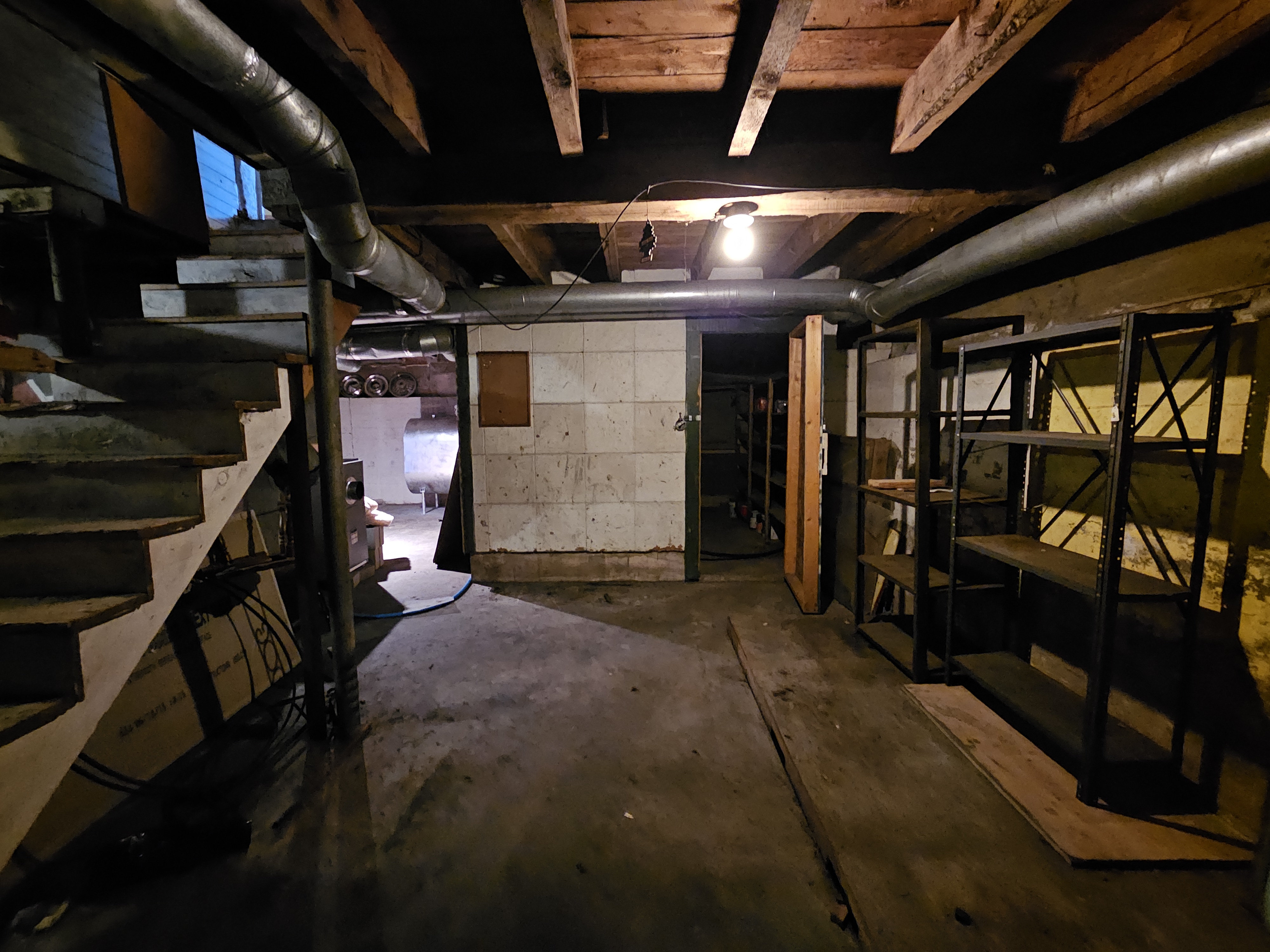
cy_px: 476
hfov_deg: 106.2
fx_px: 477
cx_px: 635
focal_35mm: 13
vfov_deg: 89.9
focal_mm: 2.2
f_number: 2.2
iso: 2000
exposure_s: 1/24
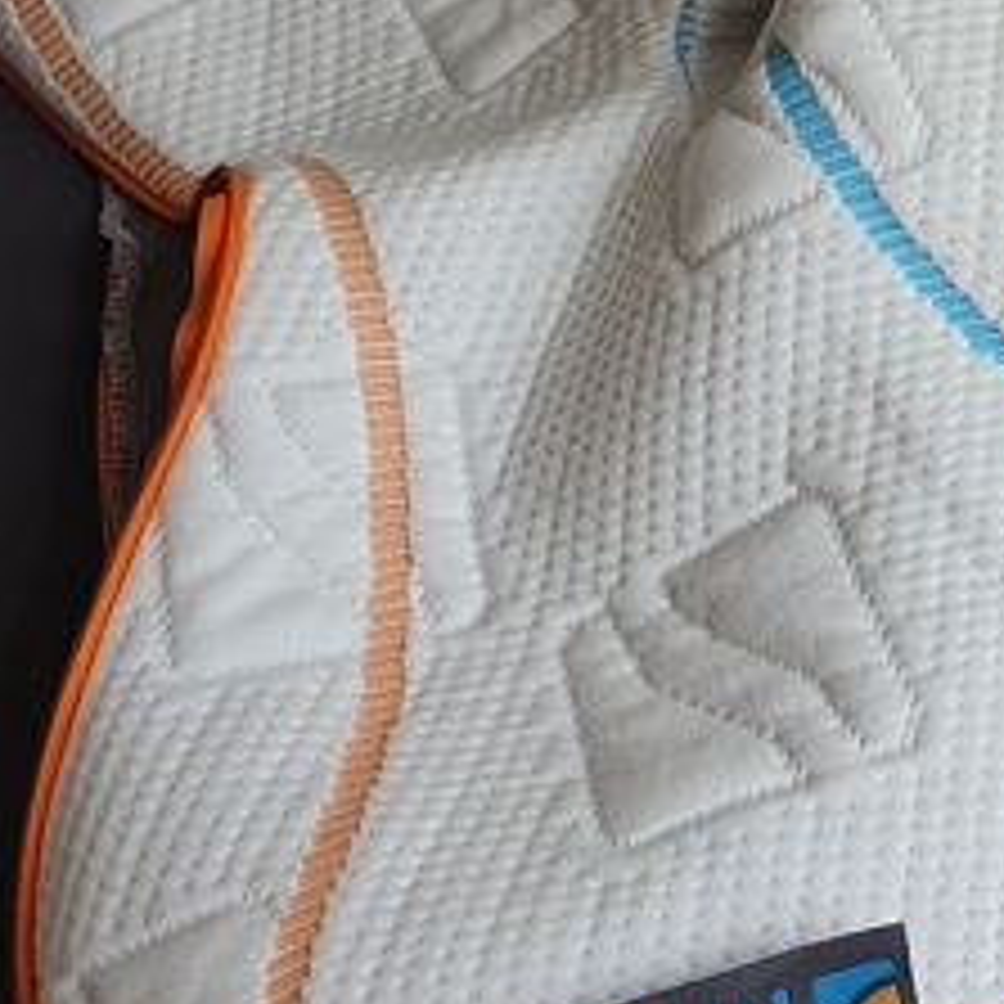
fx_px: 2953
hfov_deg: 17.3
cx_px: 1522
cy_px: -131
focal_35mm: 90
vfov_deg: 18.5
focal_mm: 4.32
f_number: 2.4
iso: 50
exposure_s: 1/130
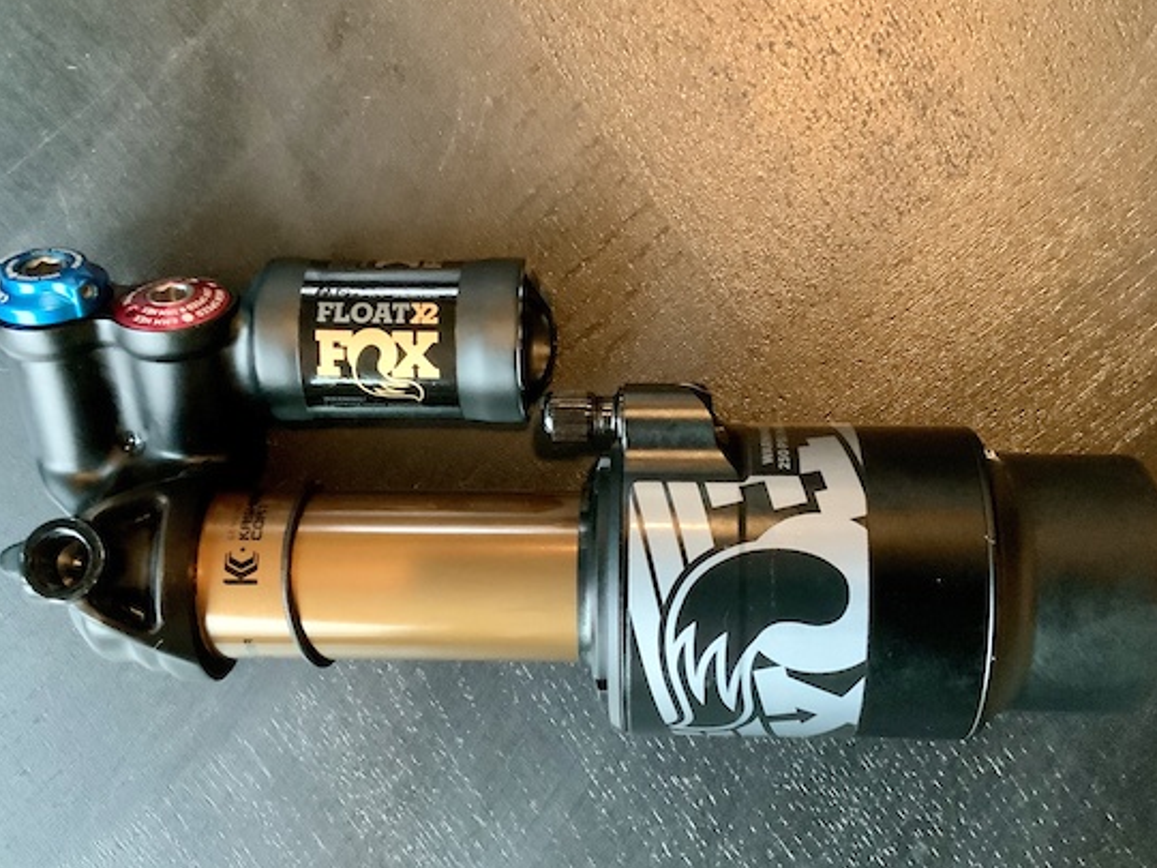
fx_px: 1437
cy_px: 452
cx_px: 578
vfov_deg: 33.6
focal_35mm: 43
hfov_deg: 43.9
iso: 500
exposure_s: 1/30
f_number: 1.8
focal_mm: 3
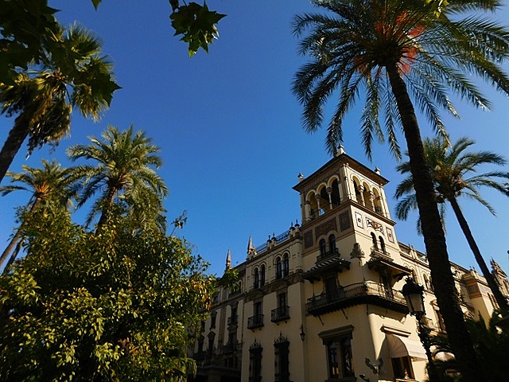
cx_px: 254
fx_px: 338
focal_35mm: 23
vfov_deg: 58.9
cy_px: 191
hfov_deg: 73.9
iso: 125
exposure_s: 1/640
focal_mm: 4
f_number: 6
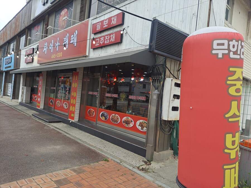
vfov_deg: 54.9
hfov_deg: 69.4
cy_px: 94
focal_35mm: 25
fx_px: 181
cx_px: 126
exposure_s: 1/328
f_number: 2
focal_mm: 4.6
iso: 32
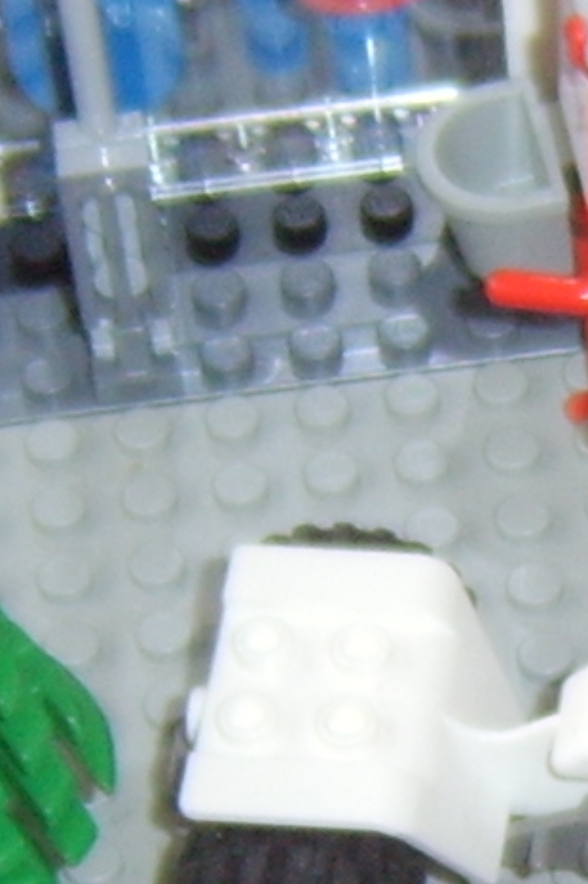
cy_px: 728
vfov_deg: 10.5
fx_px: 4784
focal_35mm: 195
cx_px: 1019
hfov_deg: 6.9
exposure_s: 1/30
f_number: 2.7
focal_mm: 8.13
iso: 141
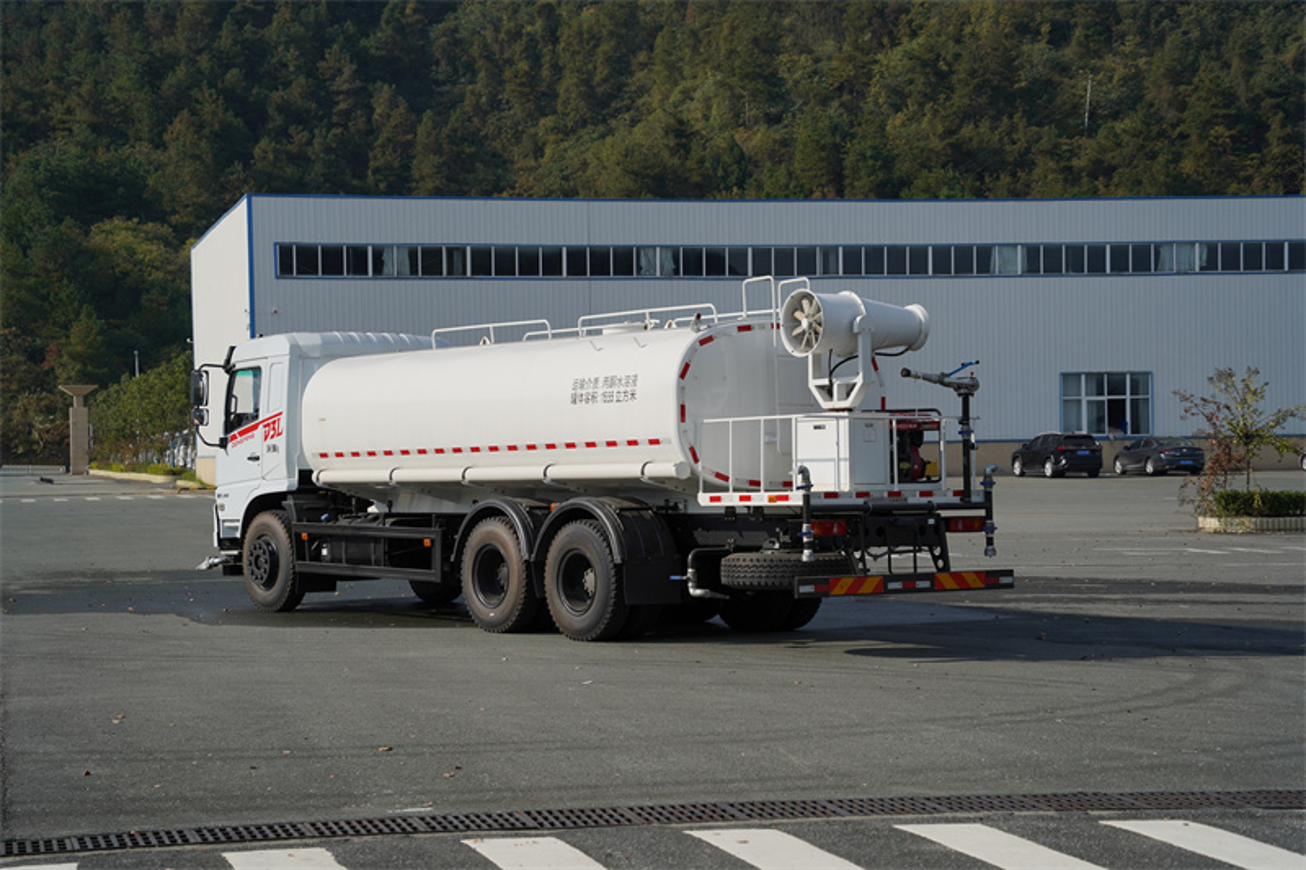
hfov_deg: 29.2
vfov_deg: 19.7
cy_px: 435
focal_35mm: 69
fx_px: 2502
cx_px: 653
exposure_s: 1/1600
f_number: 5
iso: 100
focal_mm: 69
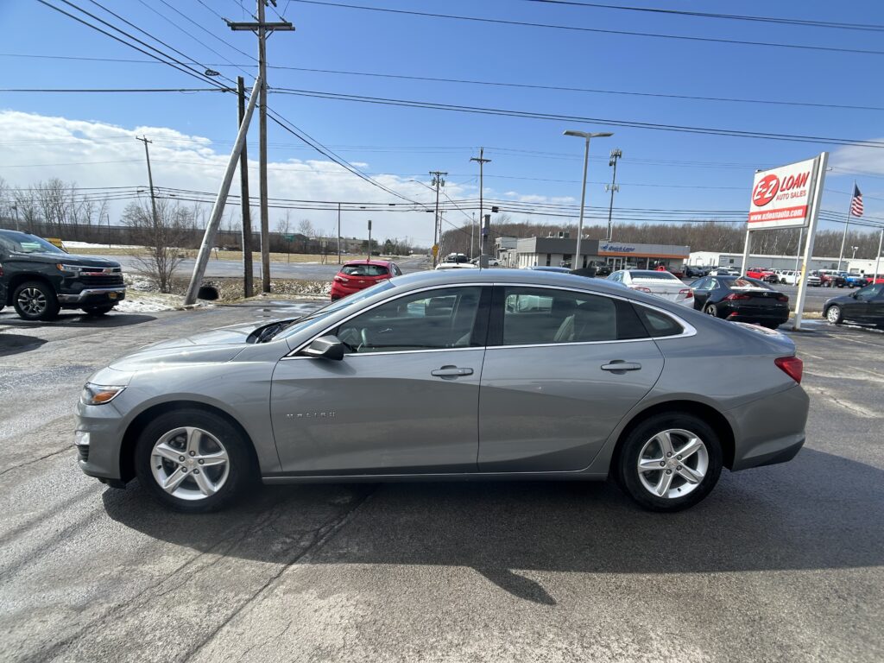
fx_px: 664
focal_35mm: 26
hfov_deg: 67.3
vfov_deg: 53.1
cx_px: 442
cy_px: 332
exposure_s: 1/5076
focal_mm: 5.7
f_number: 1.5
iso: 50
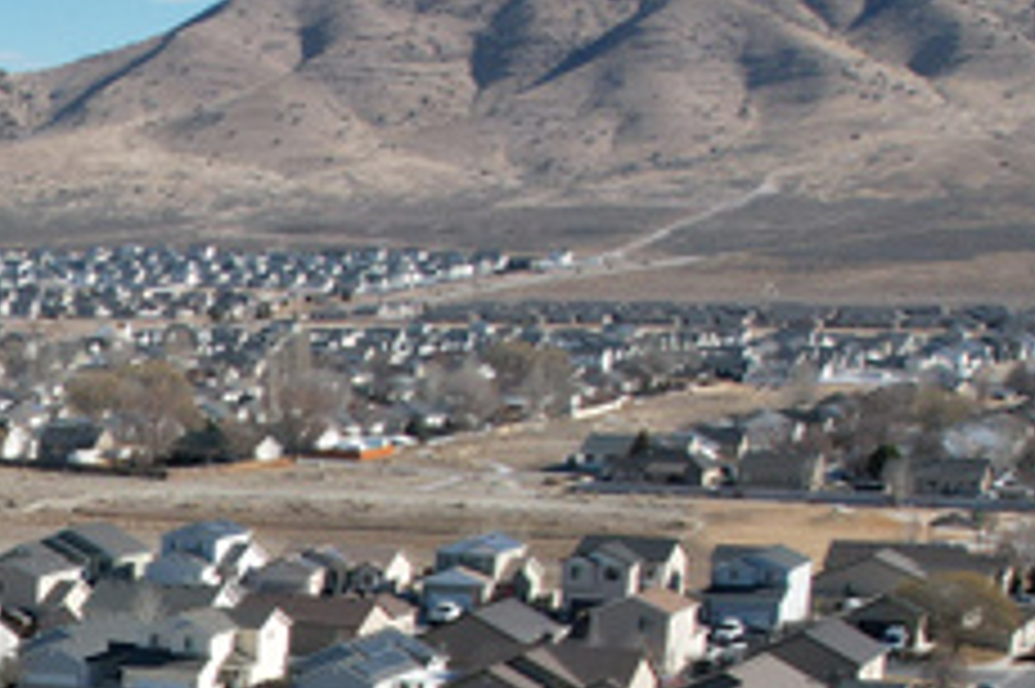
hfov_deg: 18.3
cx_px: -554
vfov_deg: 13.2
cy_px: 1023
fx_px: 2815
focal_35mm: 98
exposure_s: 1/2500
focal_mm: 8.38
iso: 140
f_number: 2.8
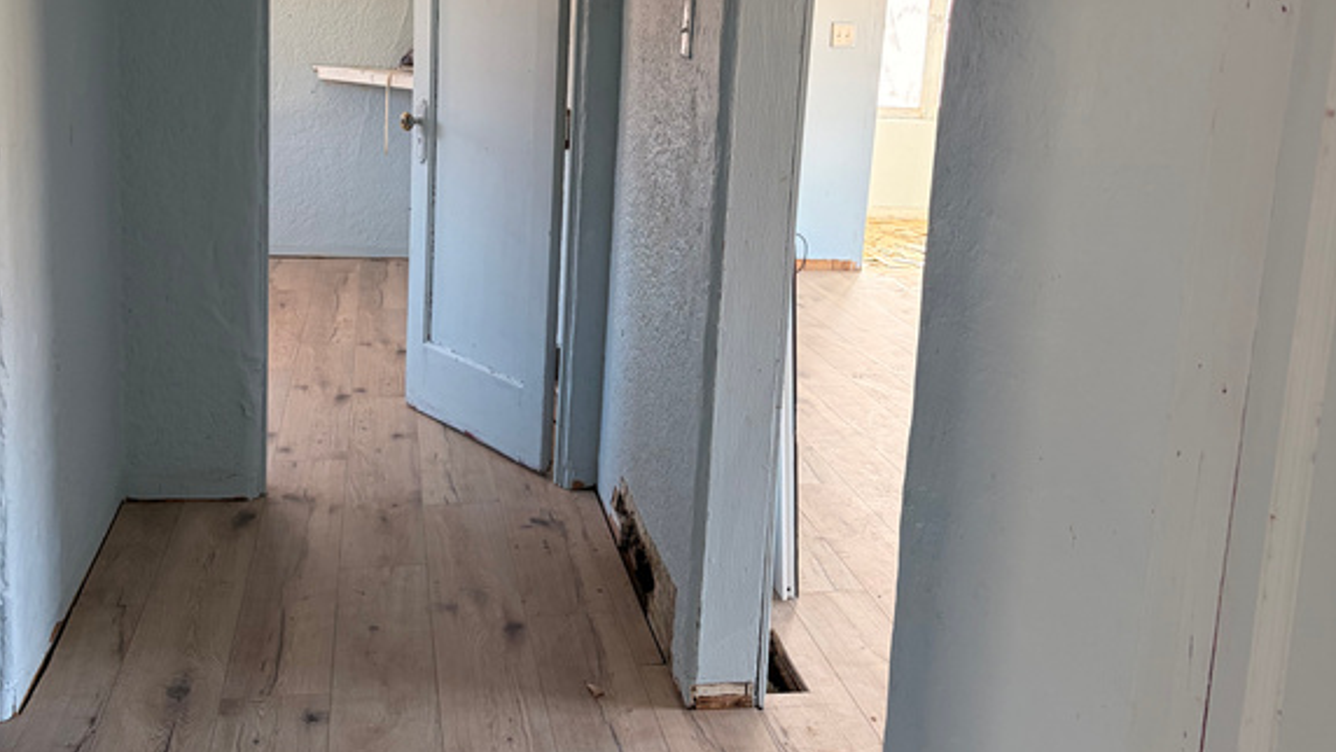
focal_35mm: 38
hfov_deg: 52.8
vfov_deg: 31.1
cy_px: 278
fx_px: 1346
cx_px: 670
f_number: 1.6
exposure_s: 1/102
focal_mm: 5.96
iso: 125
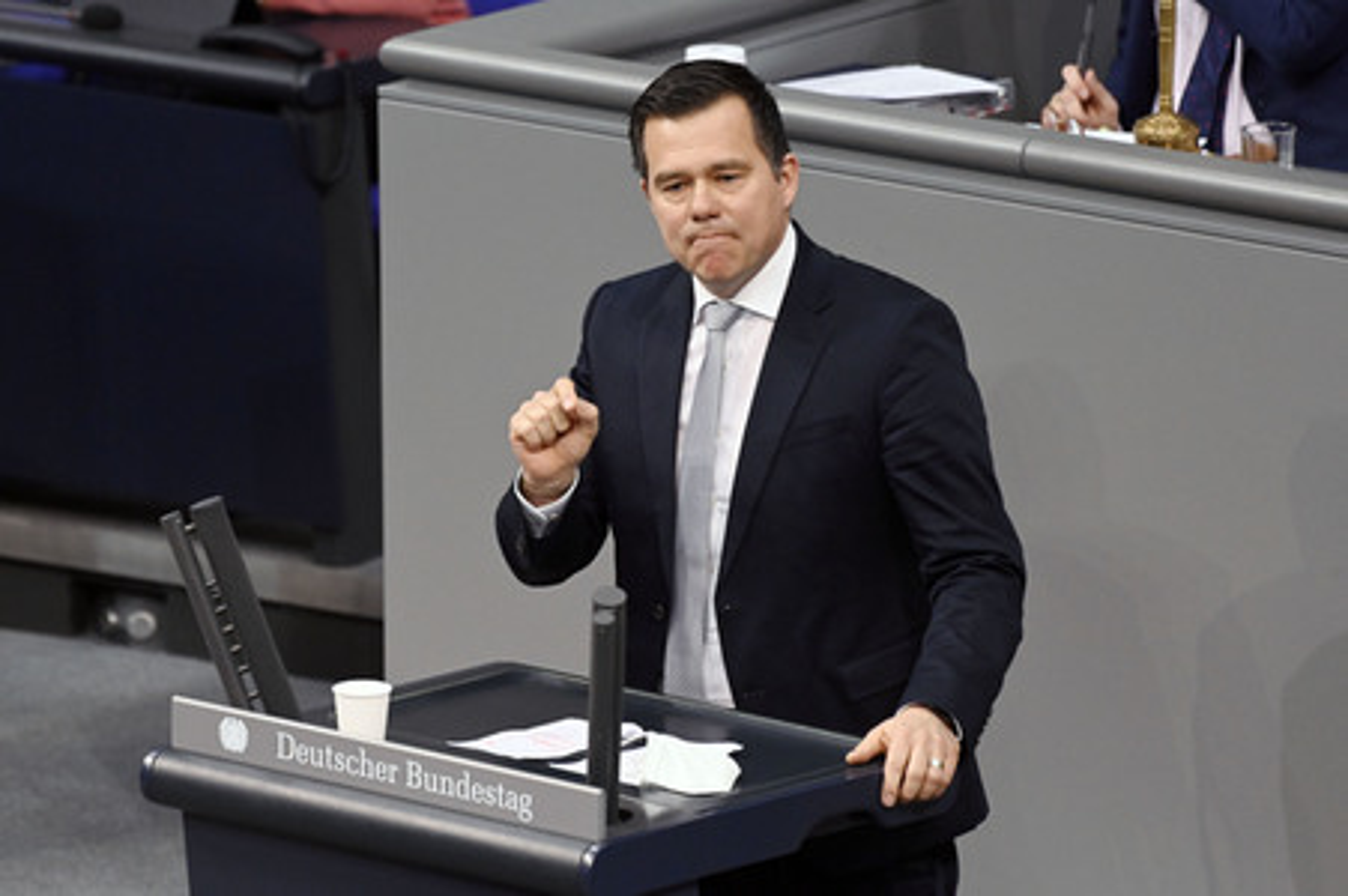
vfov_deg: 3.9
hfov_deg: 5.9
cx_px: 674
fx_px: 13096
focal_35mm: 350
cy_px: 448
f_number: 5.6
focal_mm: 350
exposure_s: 1/250
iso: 8000
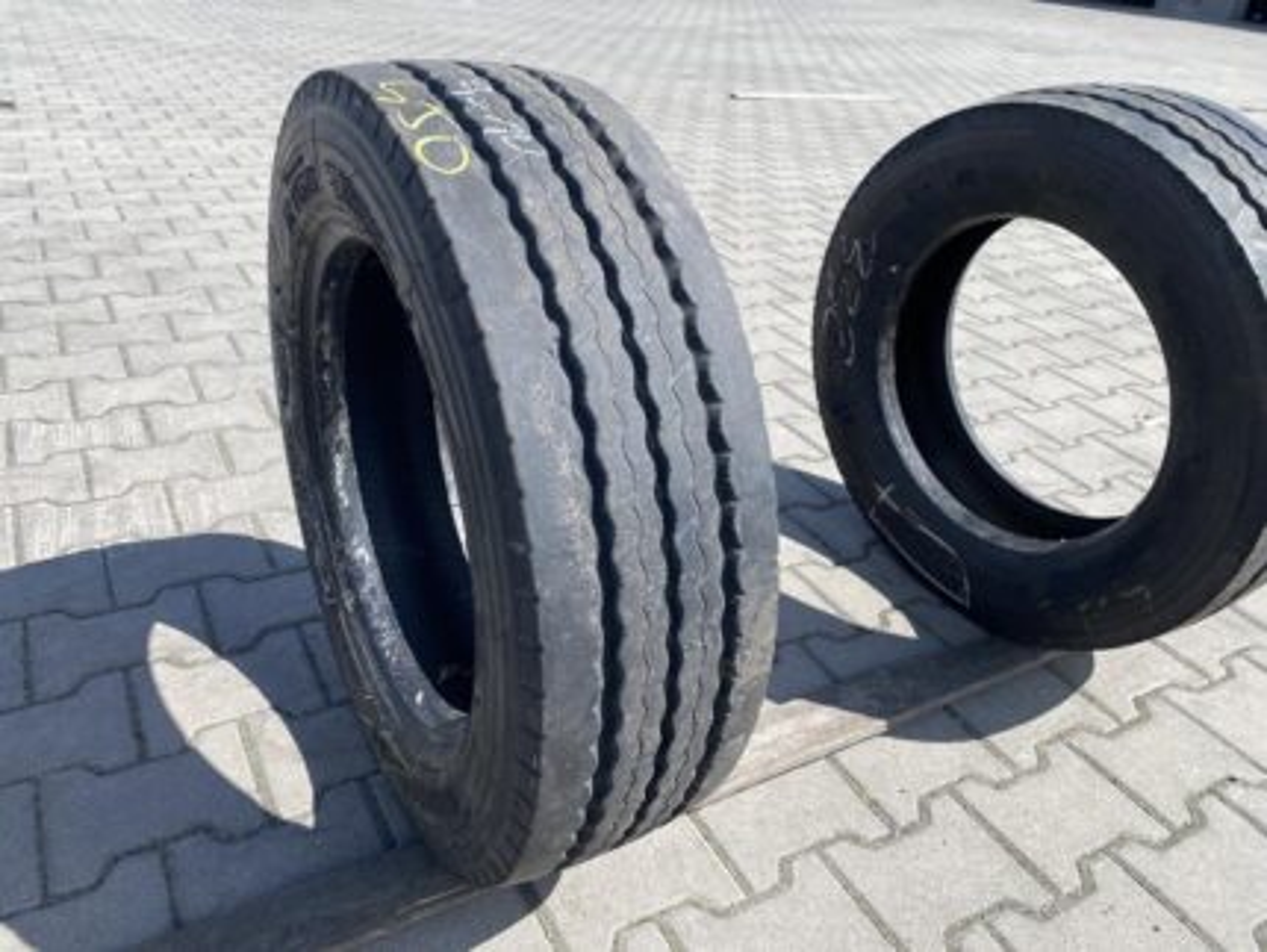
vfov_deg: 53.1
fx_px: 952
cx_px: 634
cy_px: 476
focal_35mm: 26
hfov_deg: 67.3
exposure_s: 1/1522
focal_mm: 4.25
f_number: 1.8
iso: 32
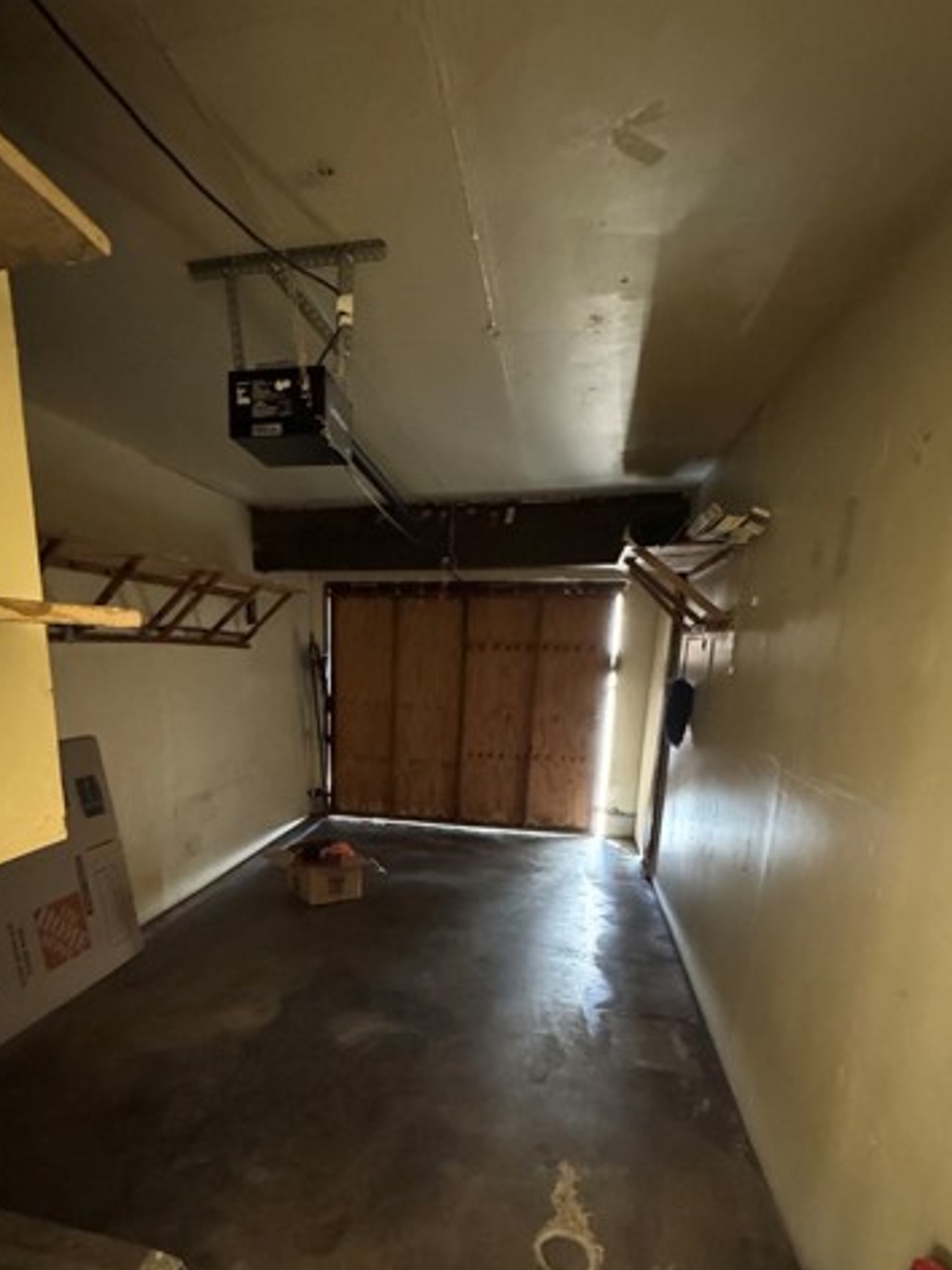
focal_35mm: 19
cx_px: 393
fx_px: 697
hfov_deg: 68.2
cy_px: 818
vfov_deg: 82.5
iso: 2000
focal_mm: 2.22
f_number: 2.2
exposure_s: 1/30
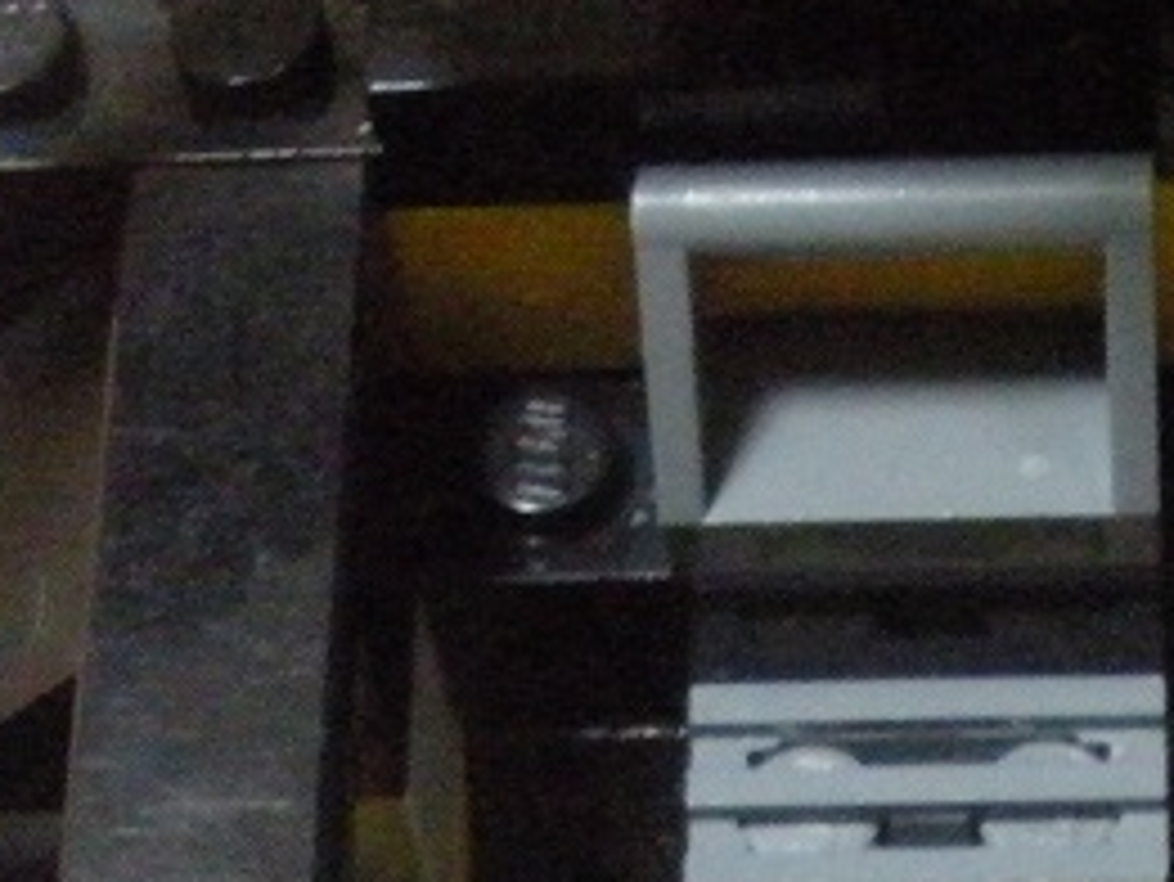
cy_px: 1454
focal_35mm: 138
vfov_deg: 10.3
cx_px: 1174
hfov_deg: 14.1
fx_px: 4682
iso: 800
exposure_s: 1/7.5
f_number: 3.5
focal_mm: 6.3
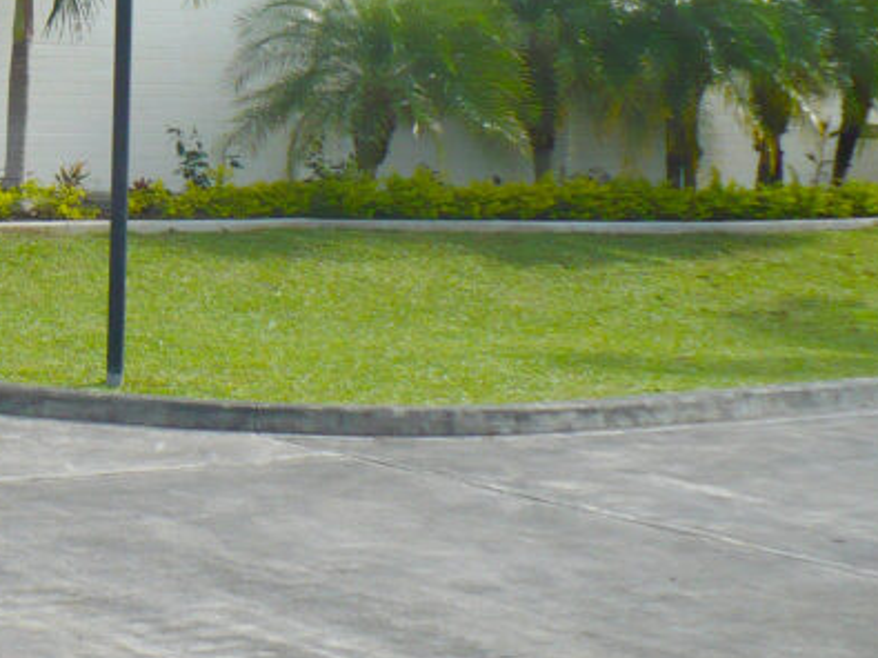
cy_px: -116
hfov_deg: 19.4
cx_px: -140
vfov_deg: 14.9
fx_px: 2434
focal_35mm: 96
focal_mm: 6.1
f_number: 2.8
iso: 100
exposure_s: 1/1300
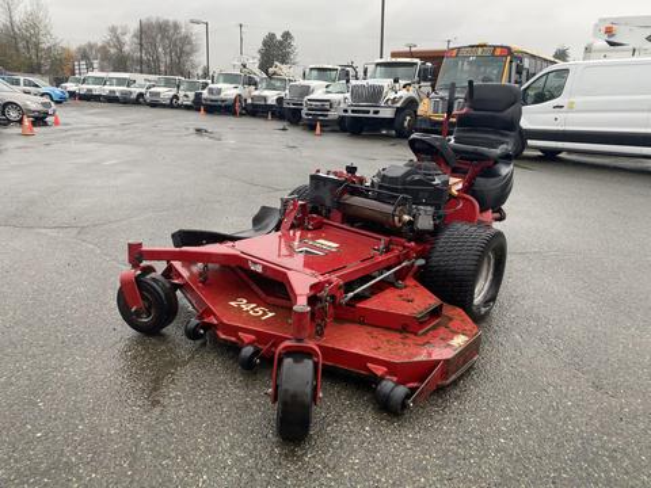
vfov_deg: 53.1
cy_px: 244
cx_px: 326
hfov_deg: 67.3
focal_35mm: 26
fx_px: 489
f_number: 1.8
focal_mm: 4.25
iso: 40
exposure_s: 1/122
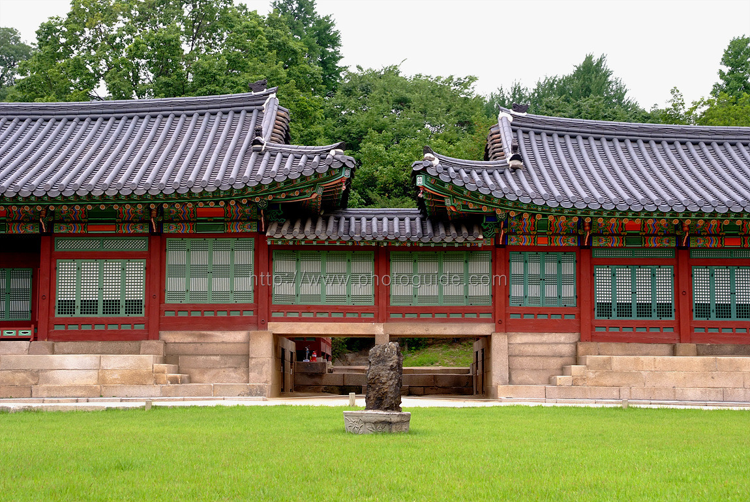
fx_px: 1189
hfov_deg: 35.0
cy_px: 251
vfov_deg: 23.8
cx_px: 375
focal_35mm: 57
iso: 160
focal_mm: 38
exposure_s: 1/57
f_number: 6.3
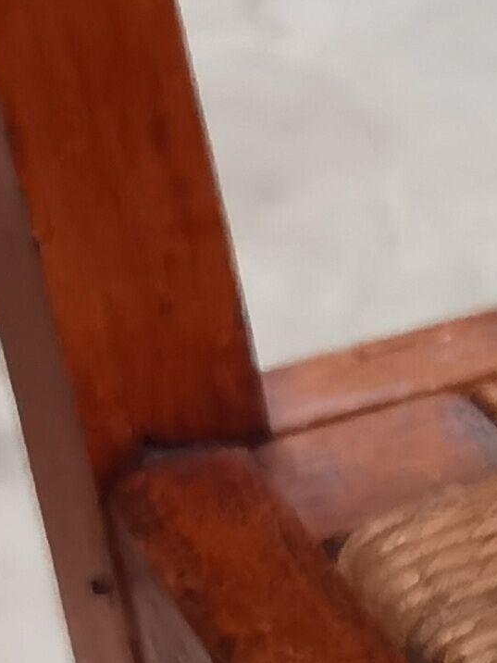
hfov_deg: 7.4
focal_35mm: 183
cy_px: 1295
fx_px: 3503
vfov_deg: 10.1
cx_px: 1367
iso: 500
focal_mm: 6.71
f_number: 1.9
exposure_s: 1/33.3
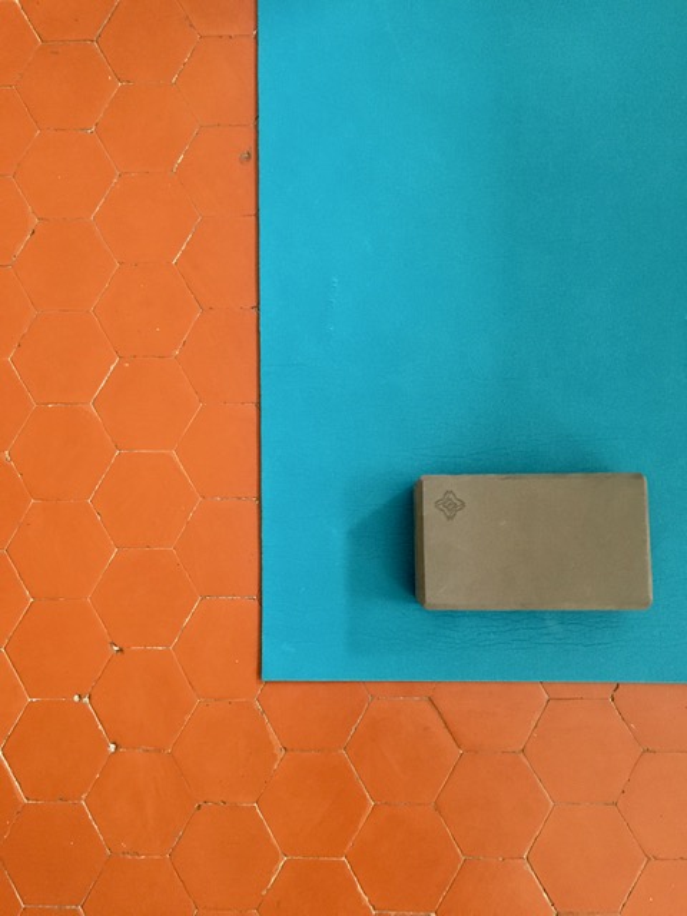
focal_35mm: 29
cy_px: 458
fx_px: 767
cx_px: 344
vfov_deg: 61.7
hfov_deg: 48.2
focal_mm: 4.15
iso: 200
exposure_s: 1/33
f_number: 2.2
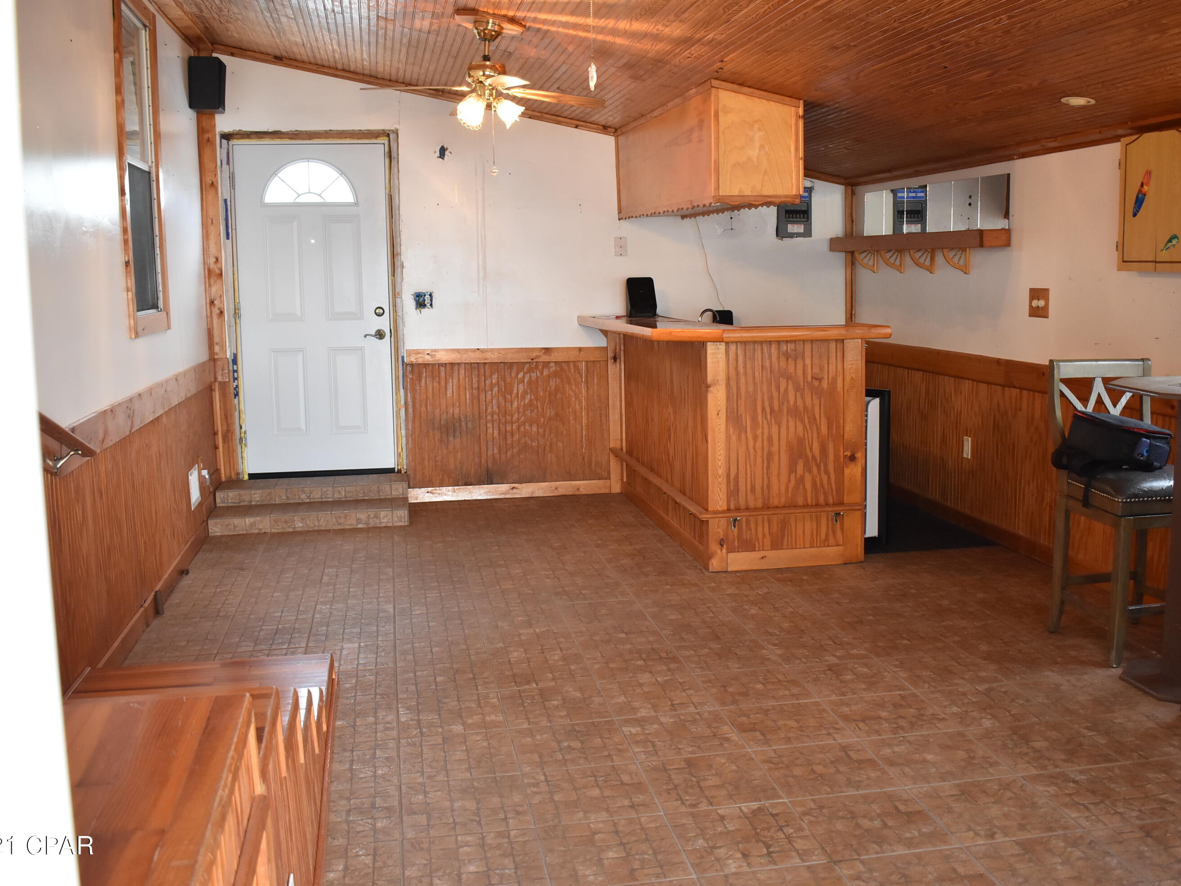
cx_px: 615
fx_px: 1179
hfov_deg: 53.2
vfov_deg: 41.2
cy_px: 437
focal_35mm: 35
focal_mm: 21
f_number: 3.8
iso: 1100
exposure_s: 1/60
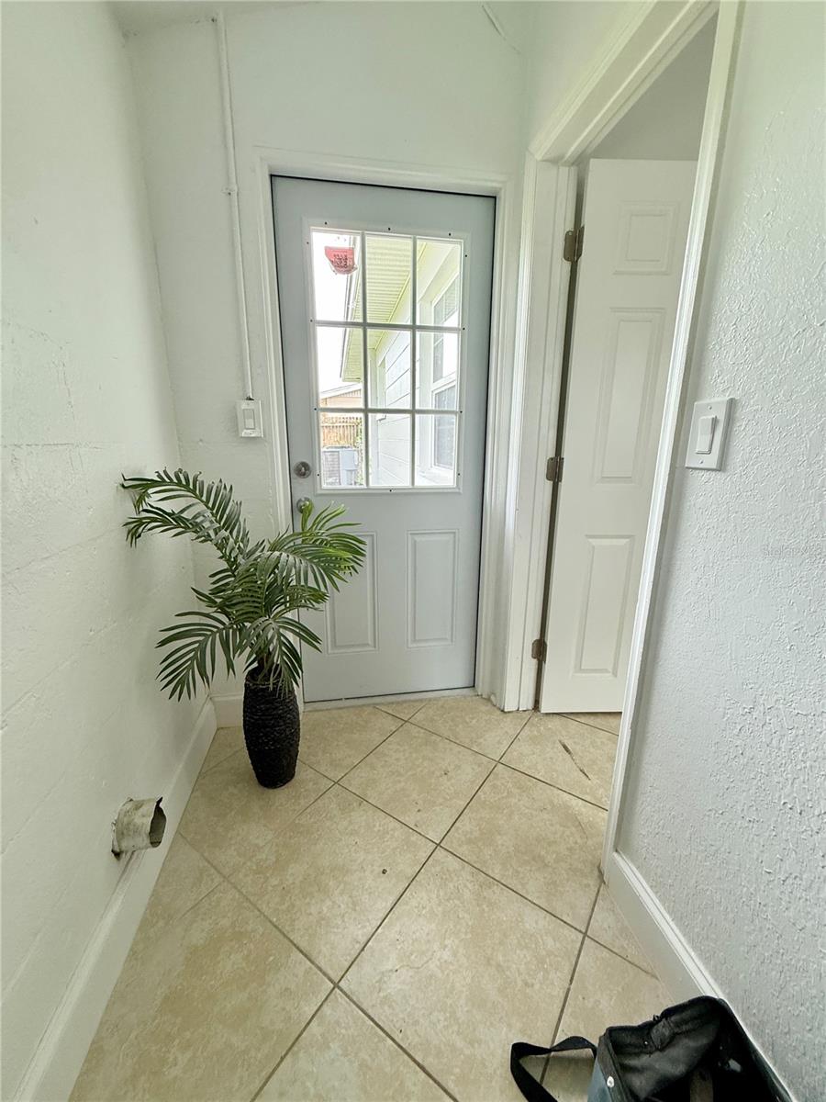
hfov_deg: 85.7
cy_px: 551
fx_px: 445
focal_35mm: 14
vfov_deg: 102.1
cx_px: 413
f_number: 2.2
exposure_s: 1/120
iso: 160
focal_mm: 2.22
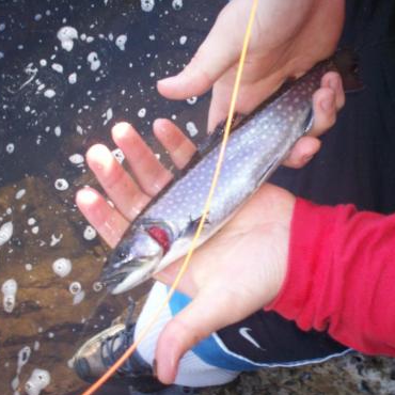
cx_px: 220
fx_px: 555
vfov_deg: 39.2
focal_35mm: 43
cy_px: 199
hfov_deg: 39.1
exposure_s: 1/61.2
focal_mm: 6
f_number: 4.5
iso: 140
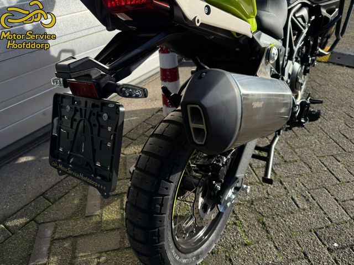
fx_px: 245
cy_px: 132
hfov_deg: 71.6
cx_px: 177
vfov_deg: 56.8
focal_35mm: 24
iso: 80
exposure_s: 1/3021
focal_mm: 6.76
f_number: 1.78
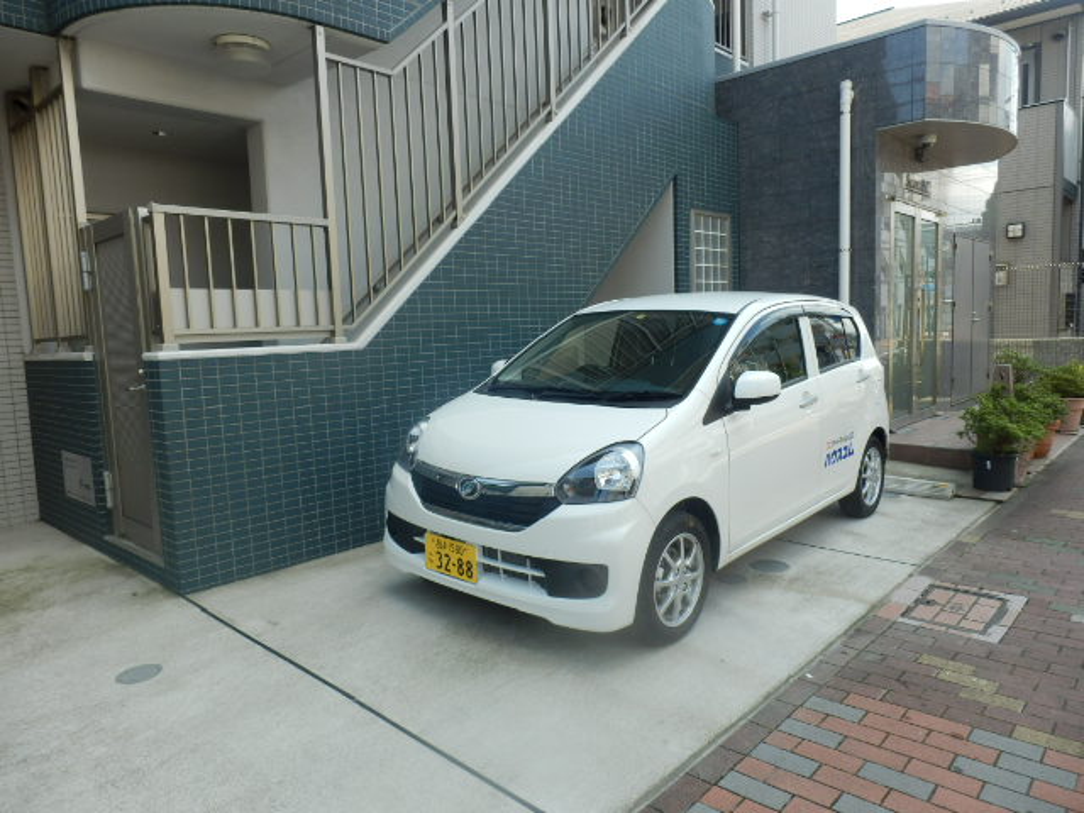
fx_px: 752
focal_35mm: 24
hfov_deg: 71.6
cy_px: 406
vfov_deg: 56.8
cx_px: 542
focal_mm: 4.2
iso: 80
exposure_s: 1/320
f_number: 3
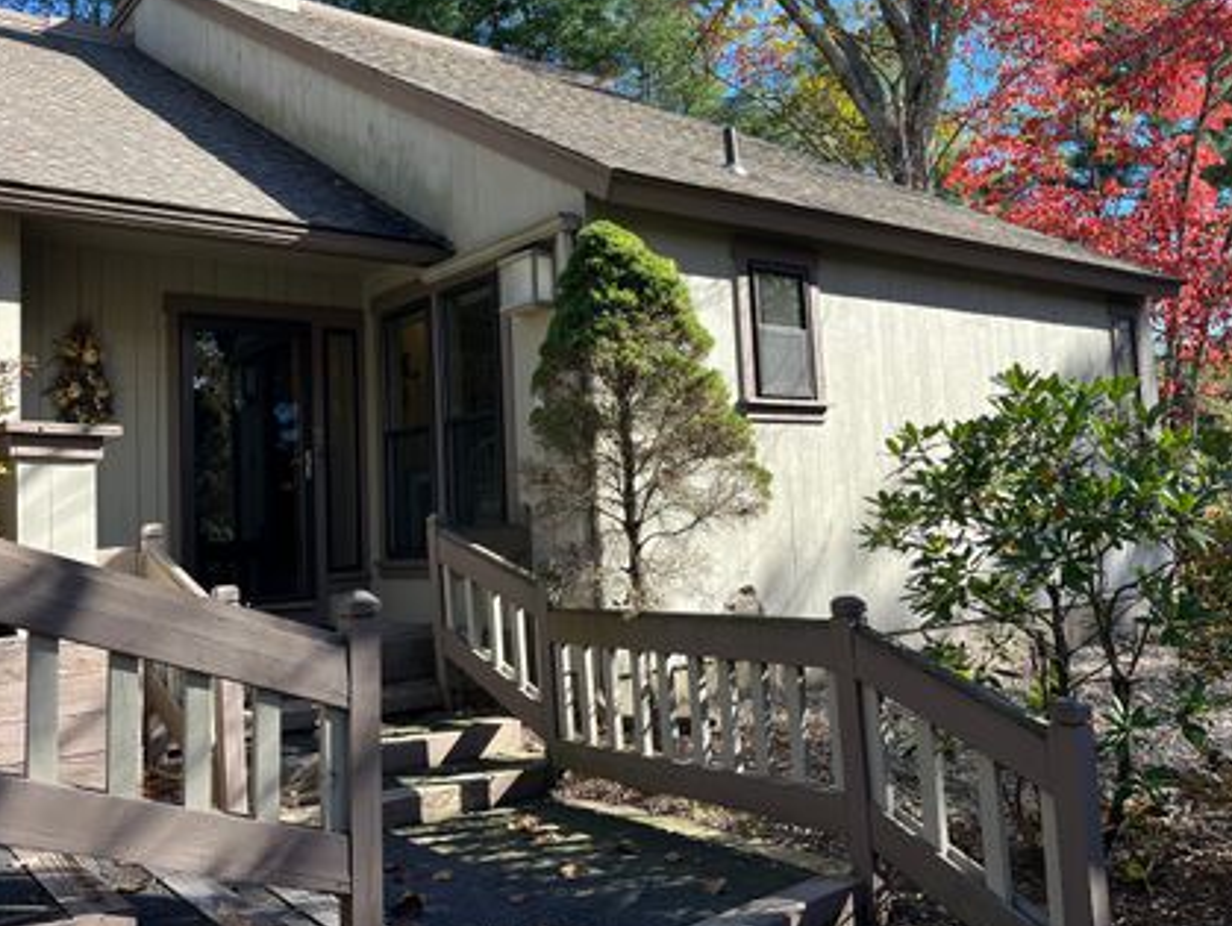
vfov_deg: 45.4
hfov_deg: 58.3
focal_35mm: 31
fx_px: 1104
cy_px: 410
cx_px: 576
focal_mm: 5.1
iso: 50
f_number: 1.6
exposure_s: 1/751
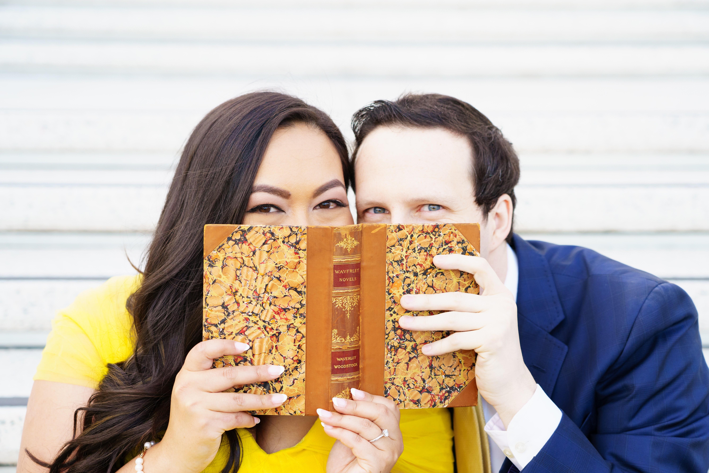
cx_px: 354
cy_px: 236
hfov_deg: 32.4
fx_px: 1221
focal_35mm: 62
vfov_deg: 21.9
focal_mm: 62
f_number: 4
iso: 640
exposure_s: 1/400
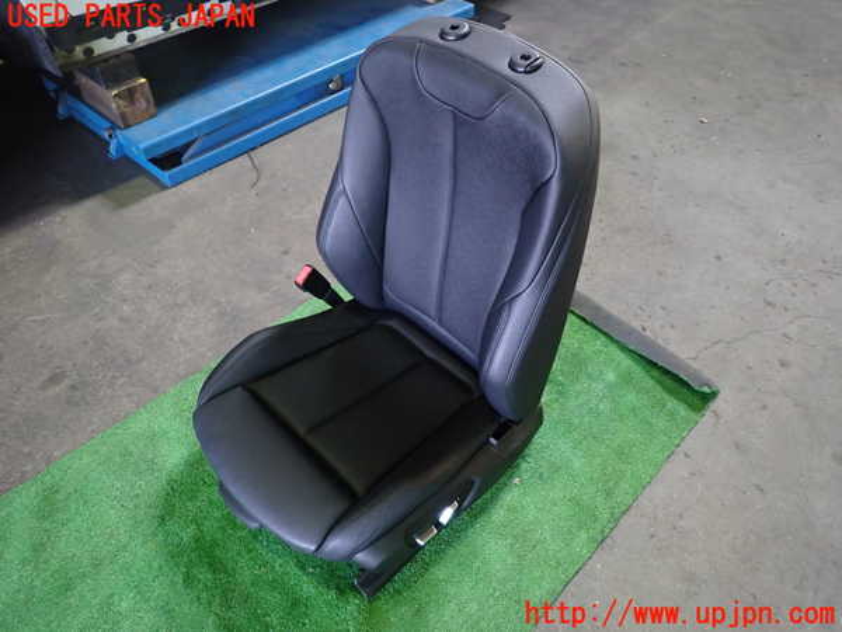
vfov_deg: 54.9
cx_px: 421
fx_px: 608
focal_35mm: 25
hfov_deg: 69.4
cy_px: 316
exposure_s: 1/30
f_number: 2
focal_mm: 4.5
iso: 500
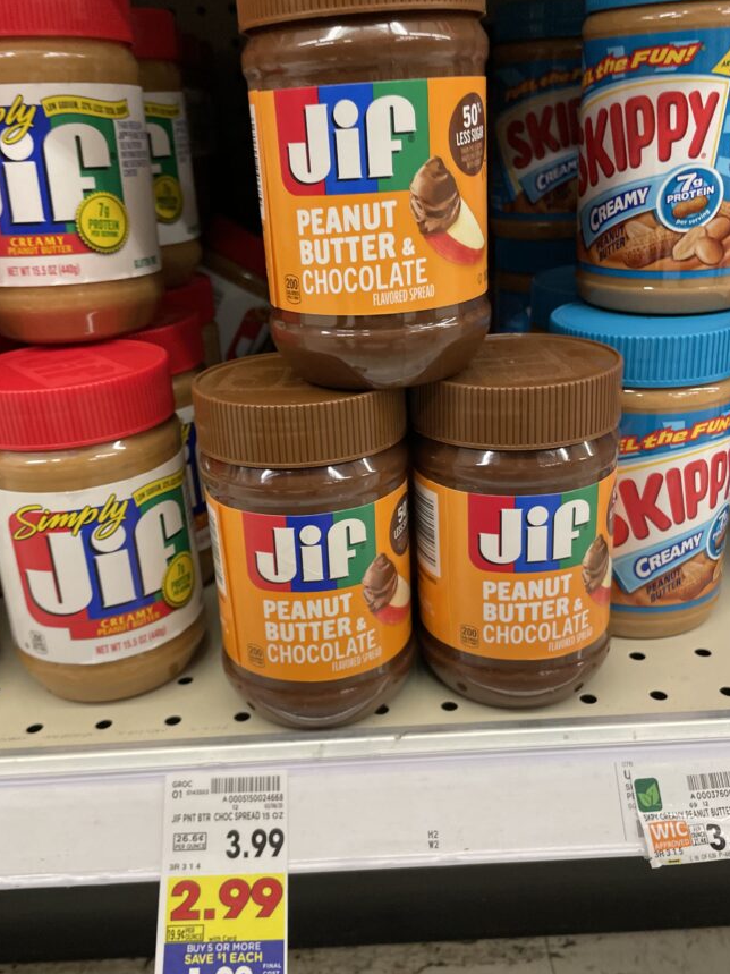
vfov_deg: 58.3
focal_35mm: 31
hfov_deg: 45.4
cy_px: 467
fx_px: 872
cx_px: 355
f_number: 1.6
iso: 125
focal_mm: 4.2
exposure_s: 1/60
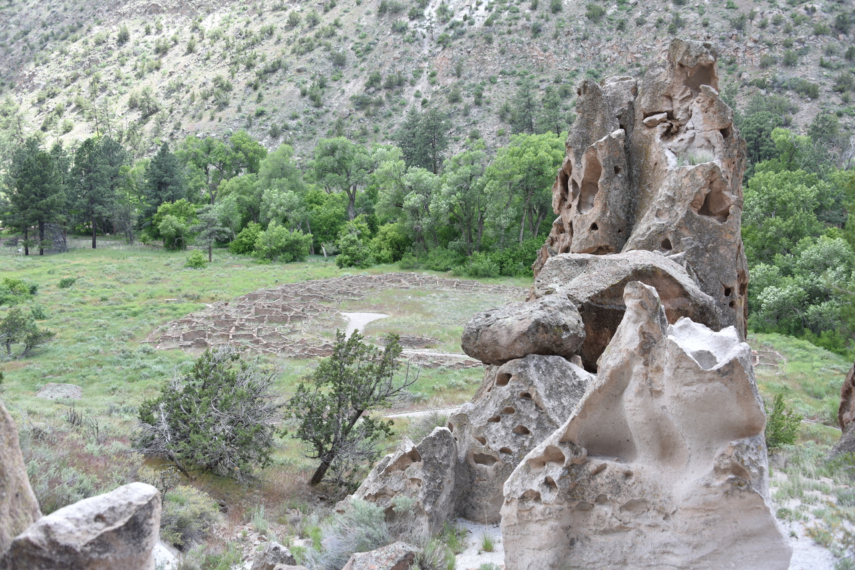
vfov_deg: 38.9
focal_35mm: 34
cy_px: 285
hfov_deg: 55.8
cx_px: 428
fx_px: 808
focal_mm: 34
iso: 100
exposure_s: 1/125
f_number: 5.6
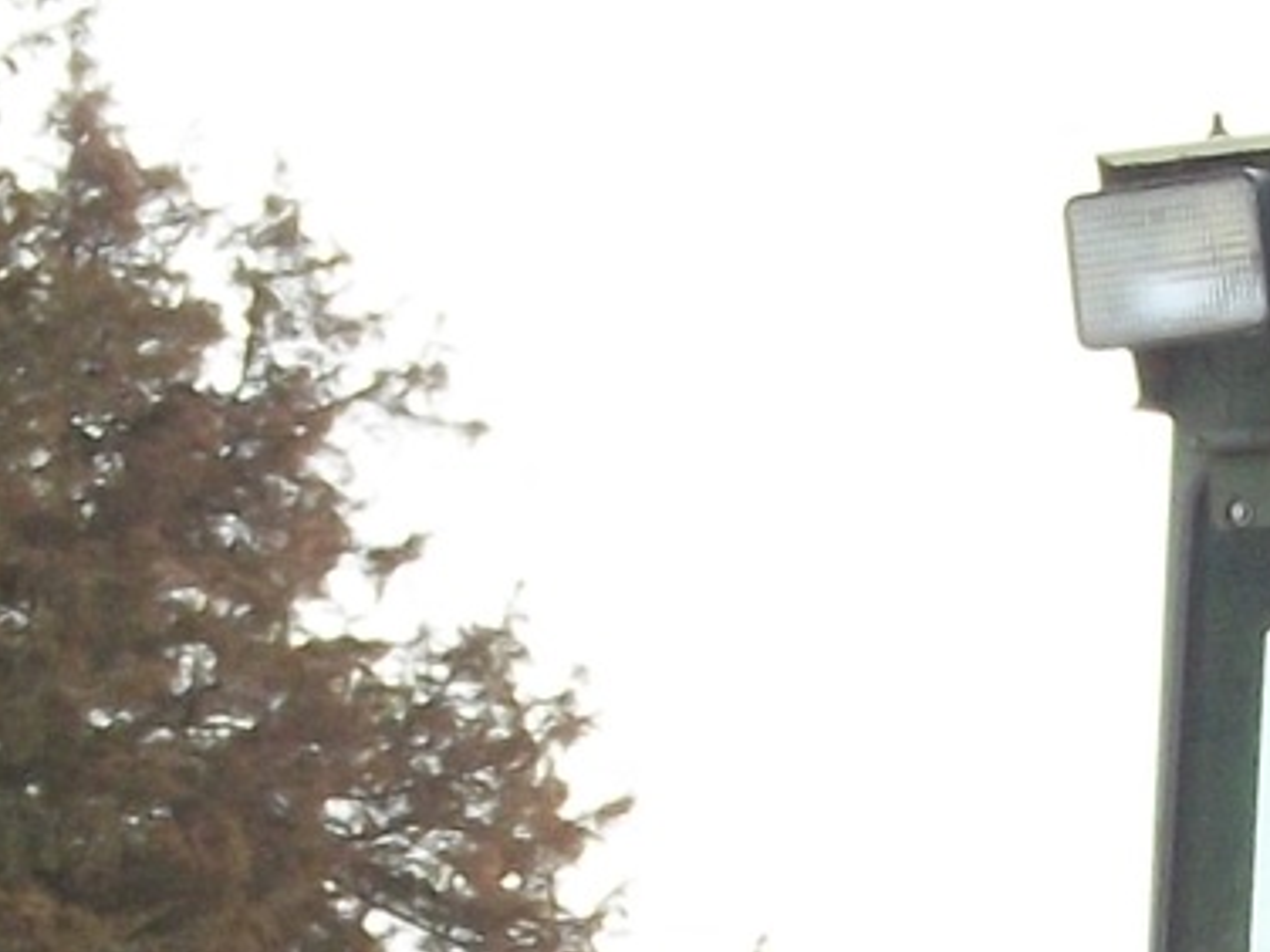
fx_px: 7594
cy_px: 2252
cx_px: 1692
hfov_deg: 9.4
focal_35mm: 207
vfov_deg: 6.8
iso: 80
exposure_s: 1/160
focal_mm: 6.3
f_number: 4.5
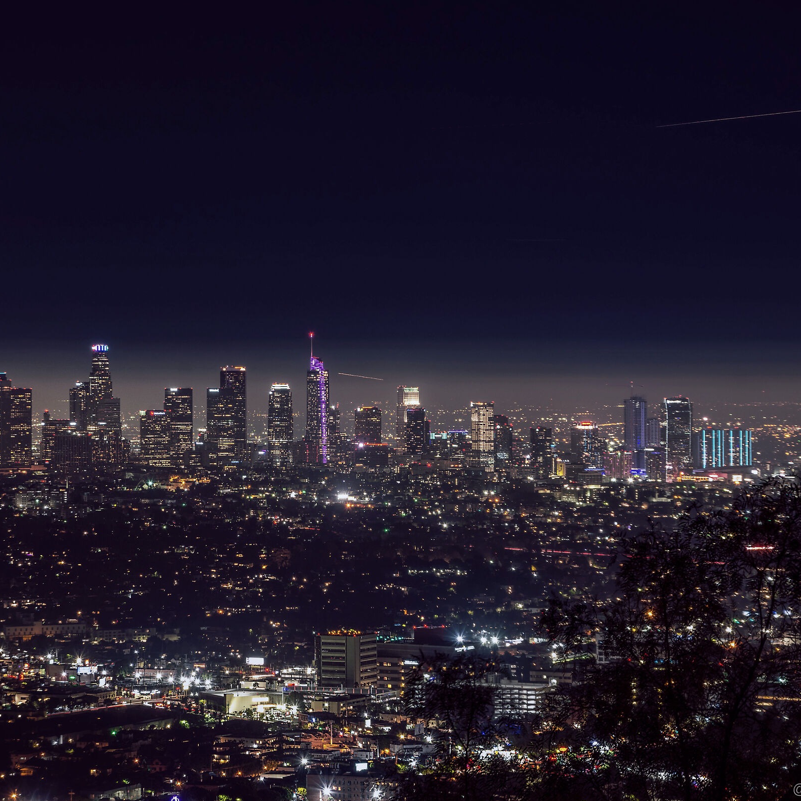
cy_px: 401
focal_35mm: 144
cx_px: 328
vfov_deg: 12.2
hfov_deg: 12.2
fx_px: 3760
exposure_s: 20
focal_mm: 75
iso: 100
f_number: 9
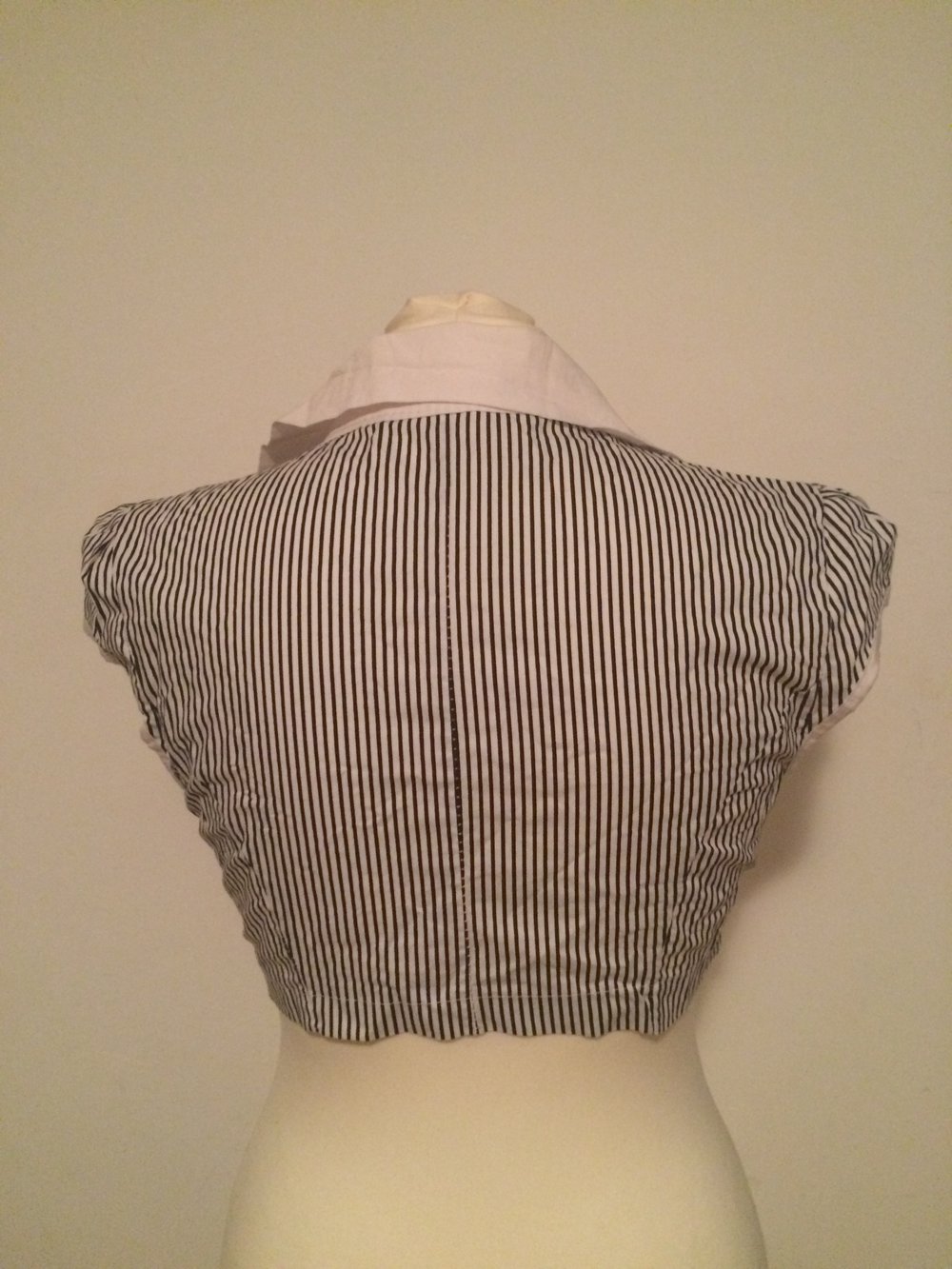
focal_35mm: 29
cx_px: 476
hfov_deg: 48.2
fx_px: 1063
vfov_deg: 61.7
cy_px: 634
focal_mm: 4.15
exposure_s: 1/17
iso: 400
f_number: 2.2
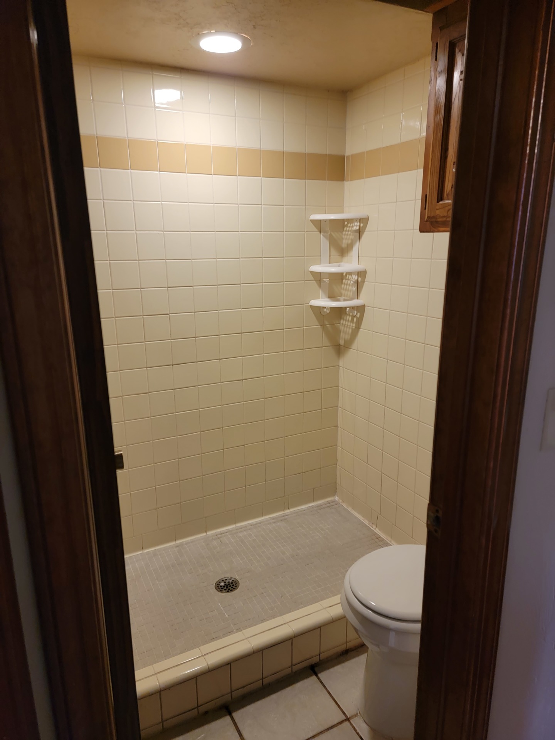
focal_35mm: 24
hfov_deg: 56.8
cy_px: 370
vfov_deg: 71.6
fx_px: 513
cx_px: 278
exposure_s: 1/39
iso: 250
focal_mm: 6.7
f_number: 1.8
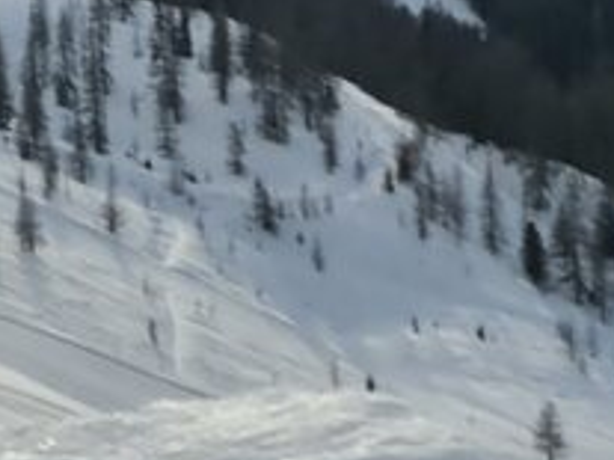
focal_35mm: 165
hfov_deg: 10.6
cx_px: -737
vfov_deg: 7.6
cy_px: -1027
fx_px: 2925
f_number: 1.8
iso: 50
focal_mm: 7
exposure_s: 1/1184
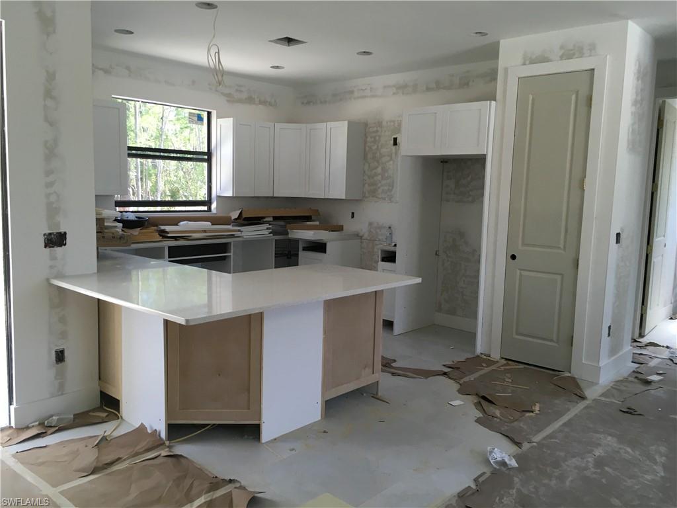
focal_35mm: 29
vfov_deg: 48.2
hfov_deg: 61.7
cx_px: 338
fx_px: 567
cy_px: 254
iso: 32
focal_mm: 4.15
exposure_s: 1/40
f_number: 2.2
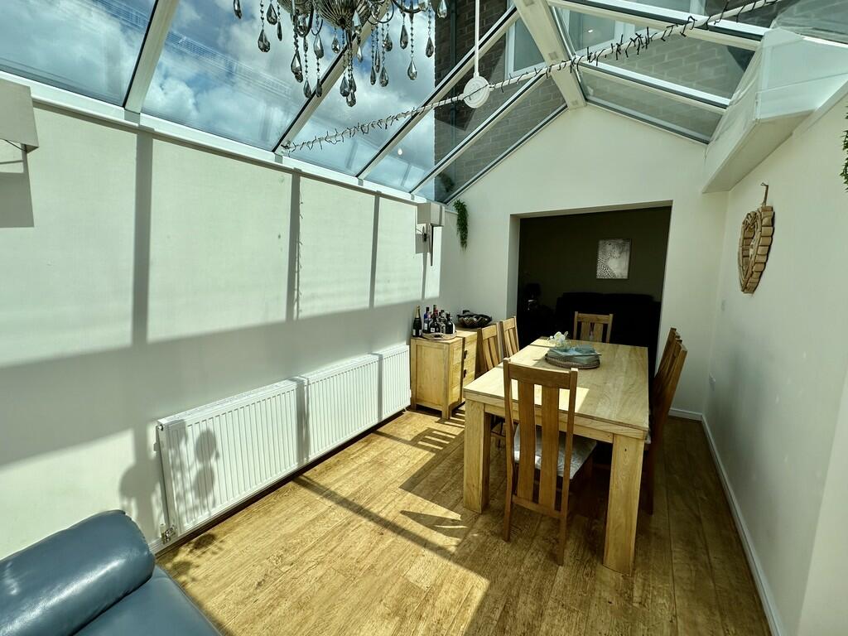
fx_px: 343
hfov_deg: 102.1
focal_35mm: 14
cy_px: 318
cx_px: 424
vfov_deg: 85.7
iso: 50
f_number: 2.2
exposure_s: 1/2398
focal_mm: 2.22
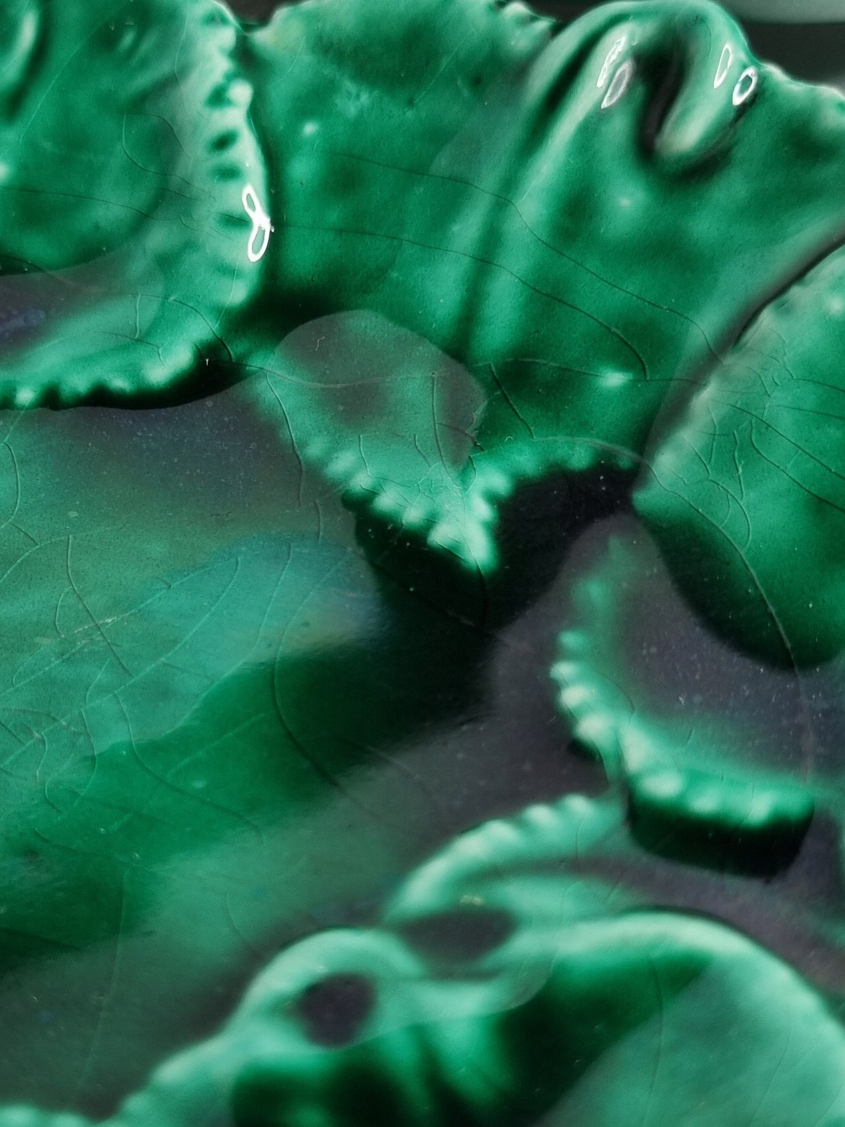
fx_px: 2018
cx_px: 291
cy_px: 578
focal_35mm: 62
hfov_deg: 23.6
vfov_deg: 31.2
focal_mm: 5.4
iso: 64
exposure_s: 1/100
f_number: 1.8
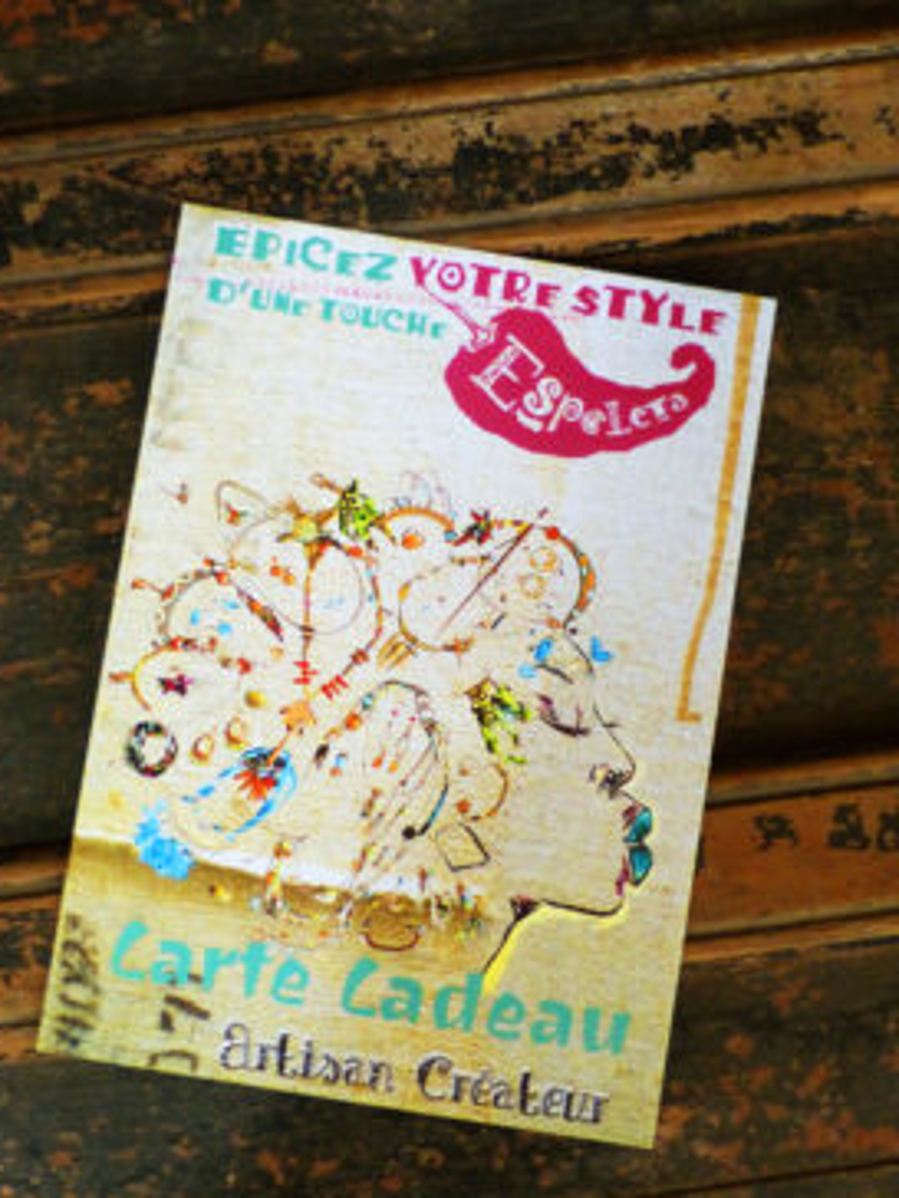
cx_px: 445
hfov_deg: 21.9
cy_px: 632
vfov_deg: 29.0
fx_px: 2320
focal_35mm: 67
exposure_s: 1/20
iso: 400
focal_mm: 10.9
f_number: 2.8
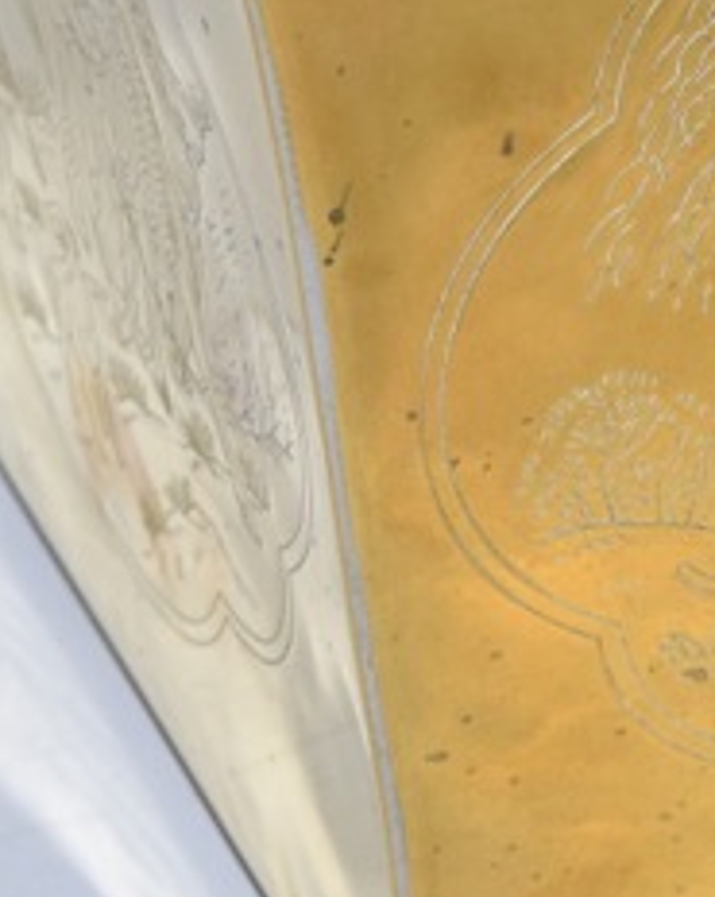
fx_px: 8853
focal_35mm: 334
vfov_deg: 5.8
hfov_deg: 4.6
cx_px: 1063
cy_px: 199
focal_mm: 55
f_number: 5.6
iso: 720
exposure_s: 1/60
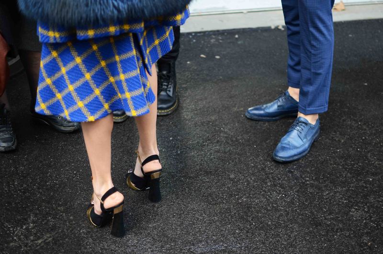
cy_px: 127
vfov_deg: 25.6
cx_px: 192
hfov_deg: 37.9
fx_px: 557
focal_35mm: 52
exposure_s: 1/500
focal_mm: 35
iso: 250
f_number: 1.8
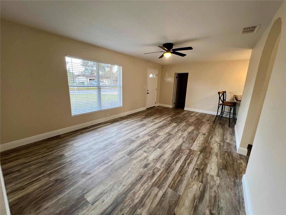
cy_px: 108
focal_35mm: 13
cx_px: 143
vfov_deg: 89.9
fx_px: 107
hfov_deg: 106.2
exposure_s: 1/120
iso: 160
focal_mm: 1.57
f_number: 1.8
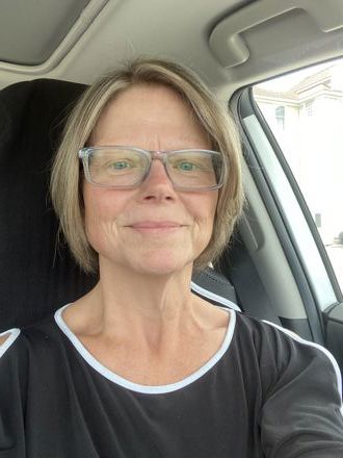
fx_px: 396
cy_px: 229
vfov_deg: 60.0
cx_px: 172
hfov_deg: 46.8
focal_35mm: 30
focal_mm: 2.71
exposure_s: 1/100
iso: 32
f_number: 2.2
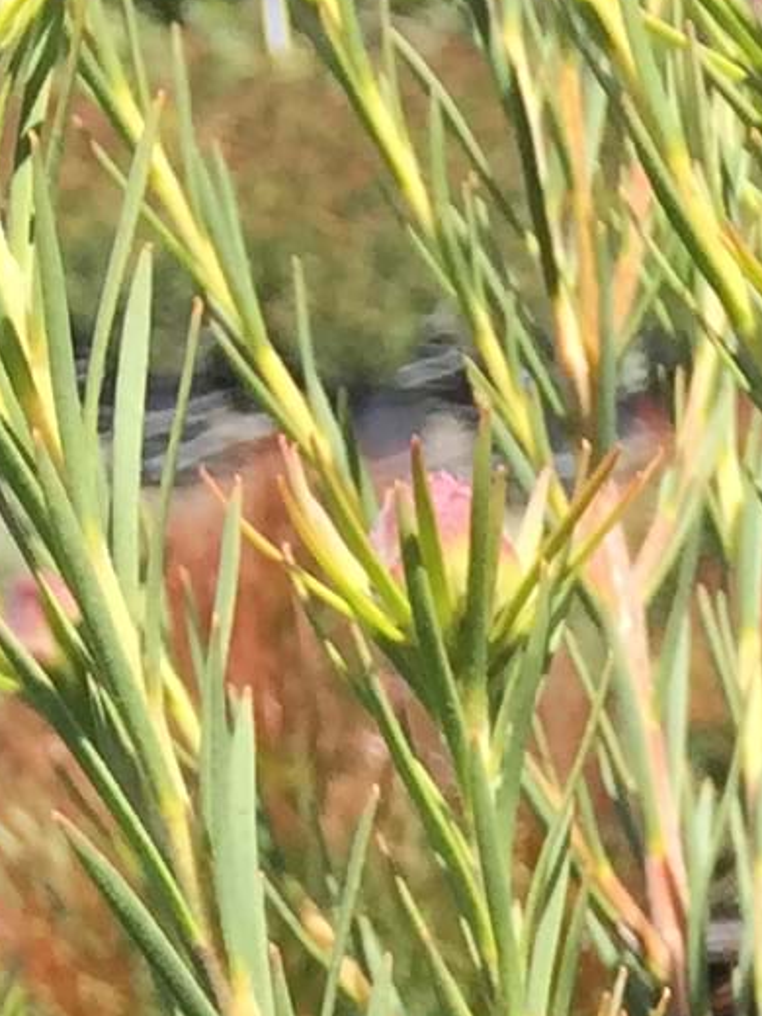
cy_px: 2815
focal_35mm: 182
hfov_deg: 7.5
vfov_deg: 9.2
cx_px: 1926
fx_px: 5342
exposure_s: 1/920
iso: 32
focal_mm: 4.15
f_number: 2.2
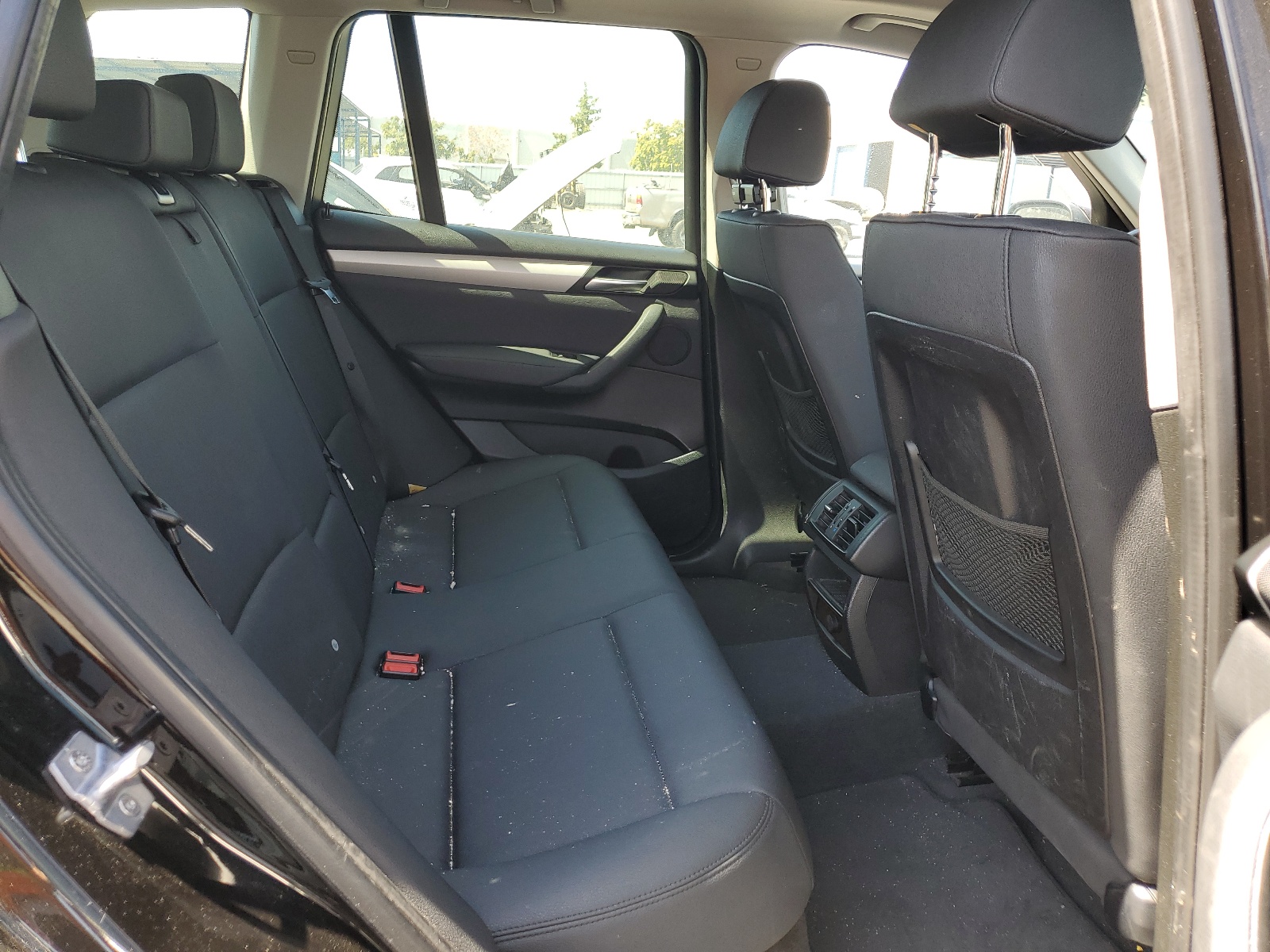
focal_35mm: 26
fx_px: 954
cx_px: 635
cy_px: 476
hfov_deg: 67.3
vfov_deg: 53.1
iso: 50
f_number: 1.5
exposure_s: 1/156
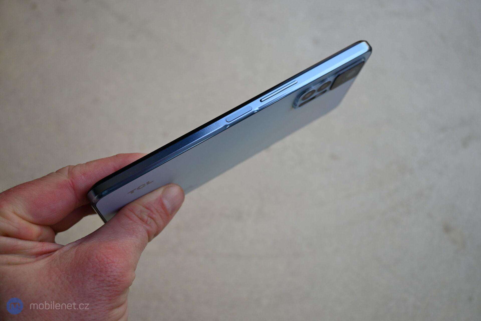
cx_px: 240
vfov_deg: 38.4
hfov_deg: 55.1
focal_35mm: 34
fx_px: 461
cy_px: 160
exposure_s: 1/250
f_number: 4.2
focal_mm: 23
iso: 250
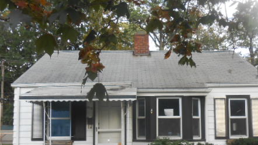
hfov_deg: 49.3
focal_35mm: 41
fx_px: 281
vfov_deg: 28.6
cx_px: 140
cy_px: 111
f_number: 3.5
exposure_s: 1/160
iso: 80
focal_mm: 4.6
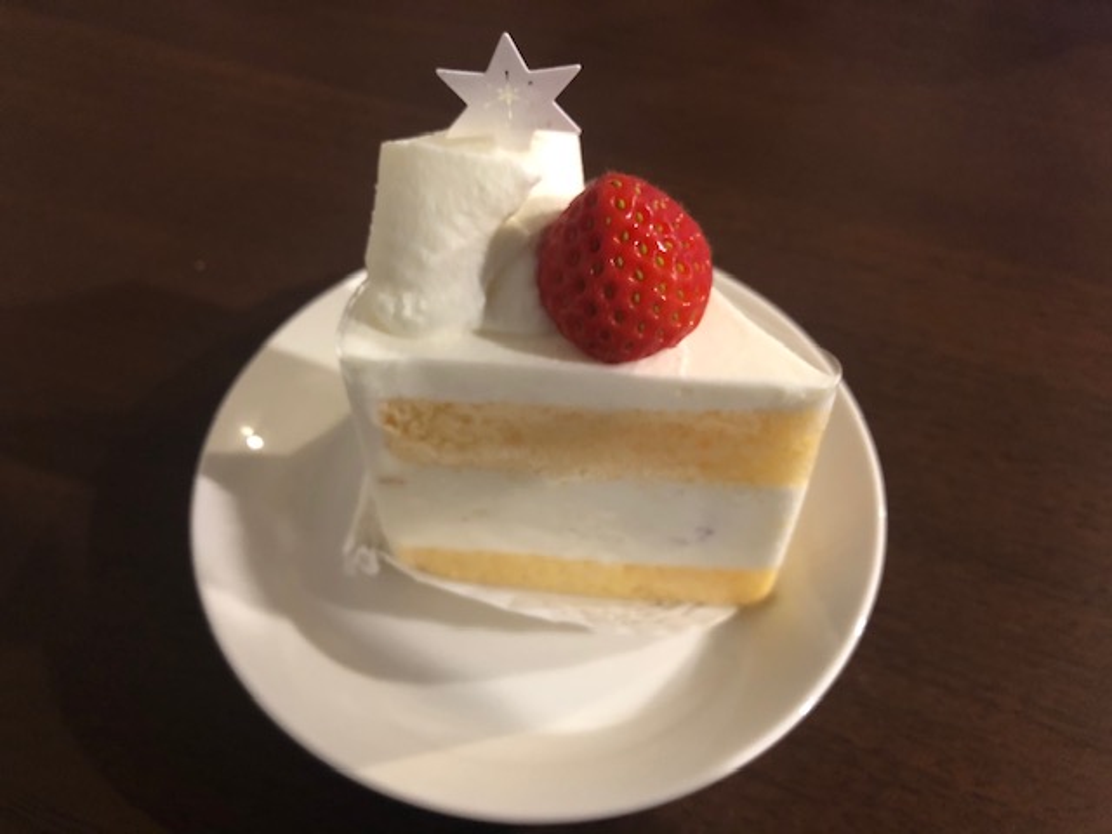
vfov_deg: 49.7
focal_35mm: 28
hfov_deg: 63.4
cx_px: 556
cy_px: 417
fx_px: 899
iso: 100
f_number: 1.8
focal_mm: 3.99
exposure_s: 1/6
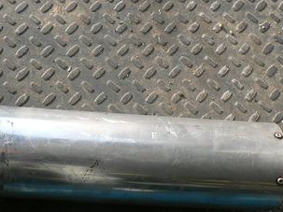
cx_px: 66
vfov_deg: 19.3
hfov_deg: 25.3
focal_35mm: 76
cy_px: 56
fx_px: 621
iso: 80
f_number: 3.6
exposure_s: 1/80
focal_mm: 6
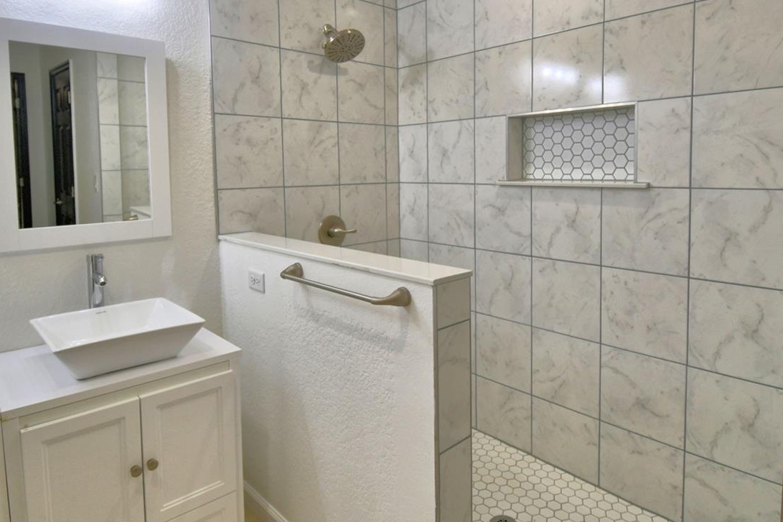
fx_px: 478
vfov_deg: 56.6
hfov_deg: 78.5
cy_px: 202
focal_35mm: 22
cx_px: 410
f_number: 4.5
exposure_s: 1/125
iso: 200
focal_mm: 10
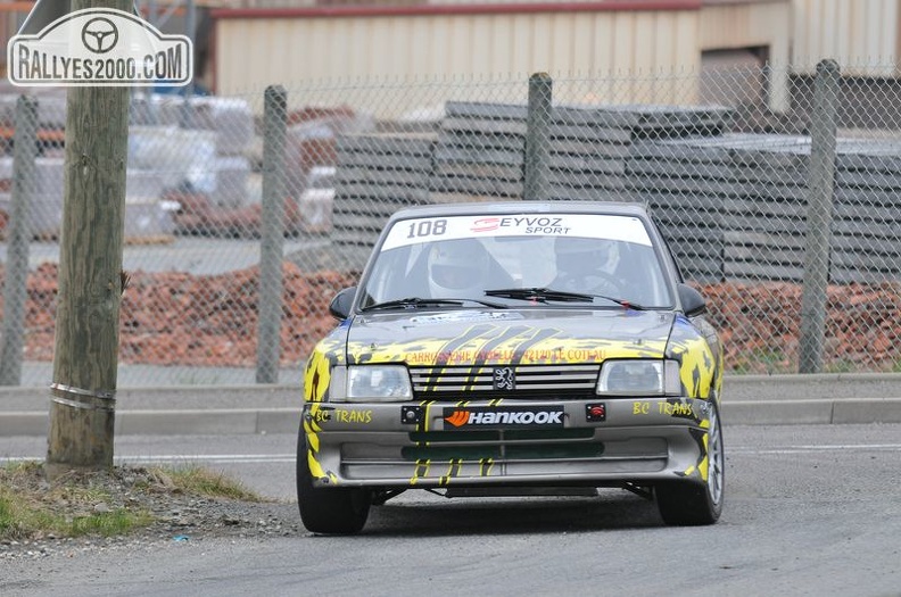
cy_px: 298
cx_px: 450
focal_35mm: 315
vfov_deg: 4.3
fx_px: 7869
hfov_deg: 6.6
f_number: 5.6
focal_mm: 210
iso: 1250
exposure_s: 1/800
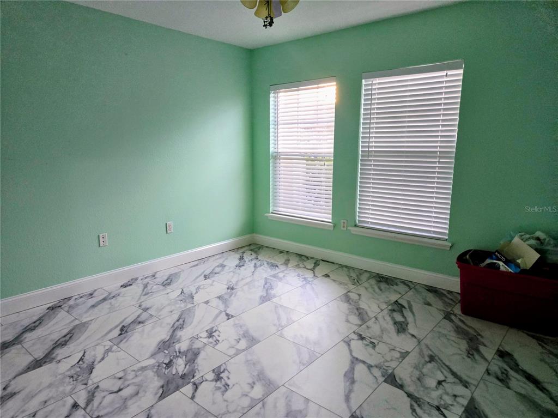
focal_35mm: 23
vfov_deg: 58.8
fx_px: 371
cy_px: 209
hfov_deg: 74.0
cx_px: 279
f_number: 1.8
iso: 800
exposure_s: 1/120
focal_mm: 5.4
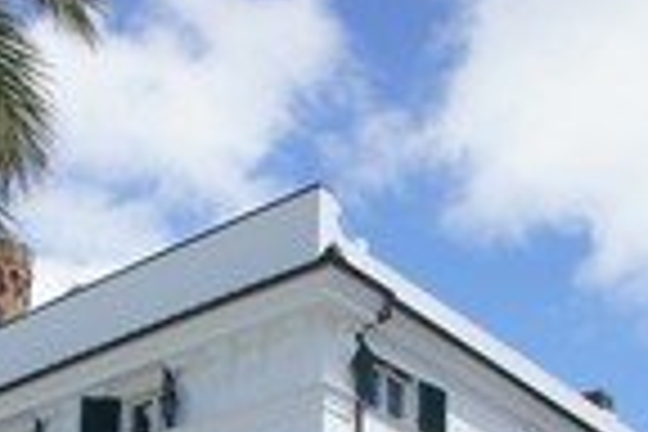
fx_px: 1548
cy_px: 630
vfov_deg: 14.9
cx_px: 212
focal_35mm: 86
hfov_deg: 23.5
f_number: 11
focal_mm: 18
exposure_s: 1/250
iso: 200
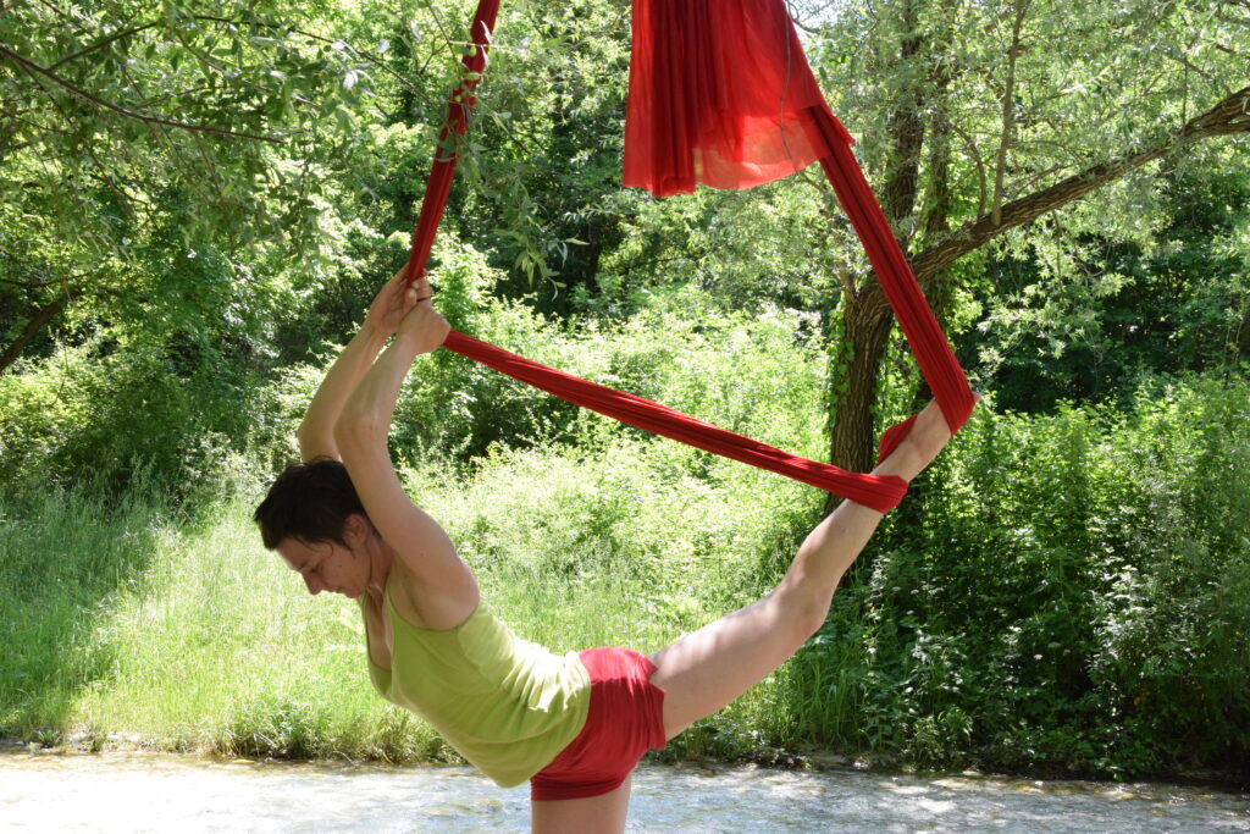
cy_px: 417
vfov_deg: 28.1
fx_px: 1667
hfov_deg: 41.1
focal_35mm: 48
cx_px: 625
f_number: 9
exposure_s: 1/320
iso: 1250
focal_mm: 32
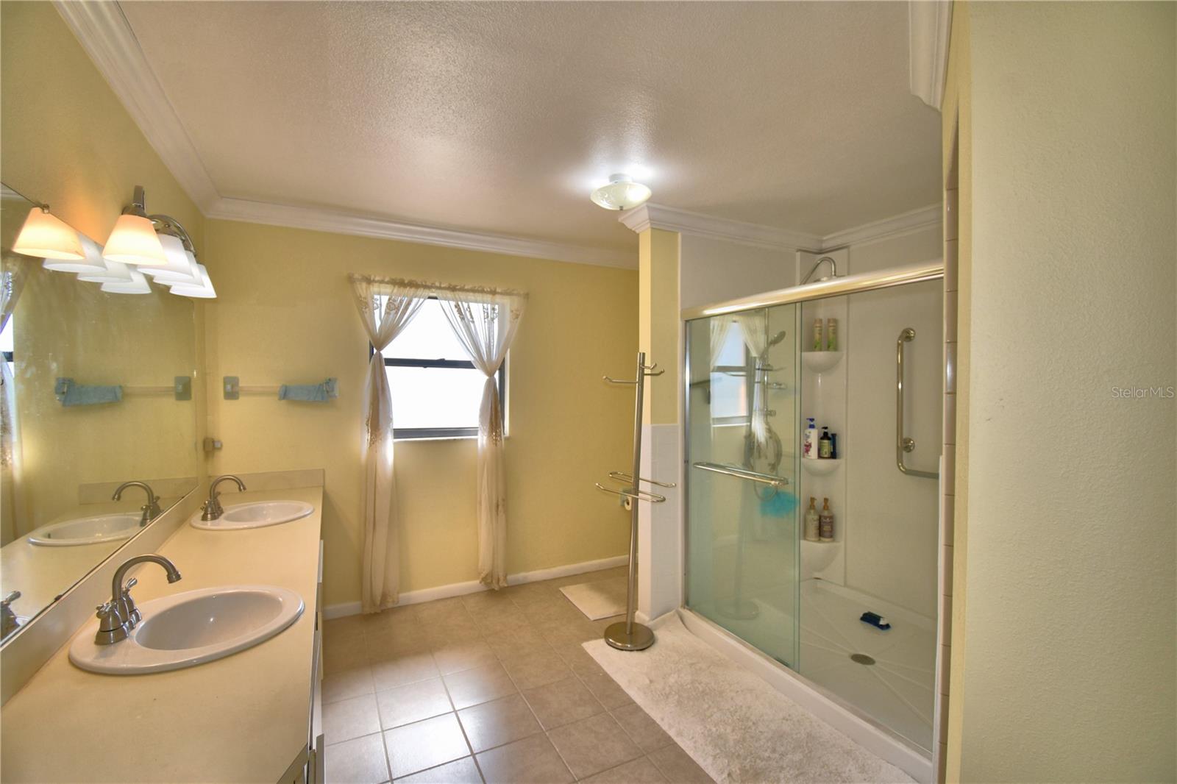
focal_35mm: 15
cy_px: 392
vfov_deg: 77.3
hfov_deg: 100.4
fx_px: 490
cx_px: 588
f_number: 4.5
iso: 100
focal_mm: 10
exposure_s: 1/100
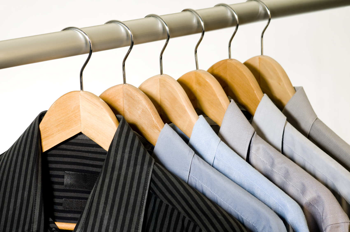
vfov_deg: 10.7
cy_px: 116
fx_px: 1238
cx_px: 175
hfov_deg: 16.1
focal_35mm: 128
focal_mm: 85
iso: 200
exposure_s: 1/100
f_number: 8
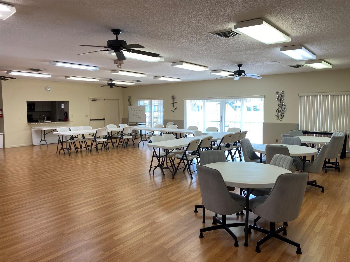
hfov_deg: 67.3
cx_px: 175
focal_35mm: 26
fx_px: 263
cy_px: 131
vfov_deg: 53.1
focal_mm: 4.25
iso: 64
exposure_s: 1/120
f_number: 1.8
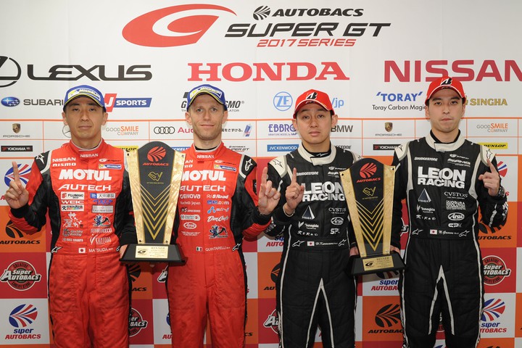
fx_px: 942
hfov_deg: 31.0
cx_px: 261
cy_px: 174
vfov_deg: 20.9
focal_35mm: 65
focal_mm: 65
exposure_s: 1/60
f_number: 8
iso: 800
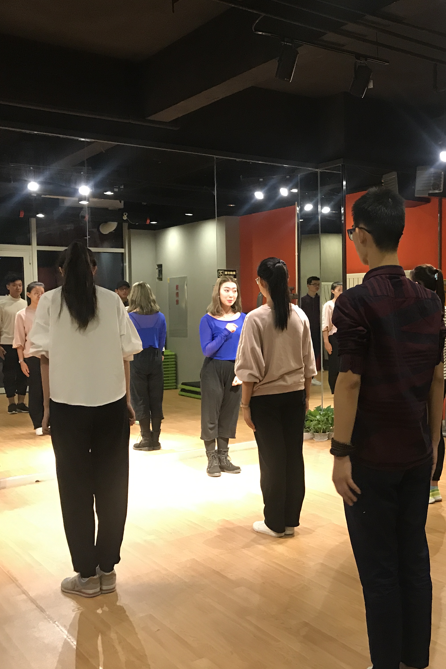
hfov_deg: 33.2
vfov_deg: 49.6
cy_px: 334
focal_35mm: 39
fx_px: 725
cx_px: 361
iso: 100
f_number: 1.8
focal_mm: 3.99
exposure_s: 1/17
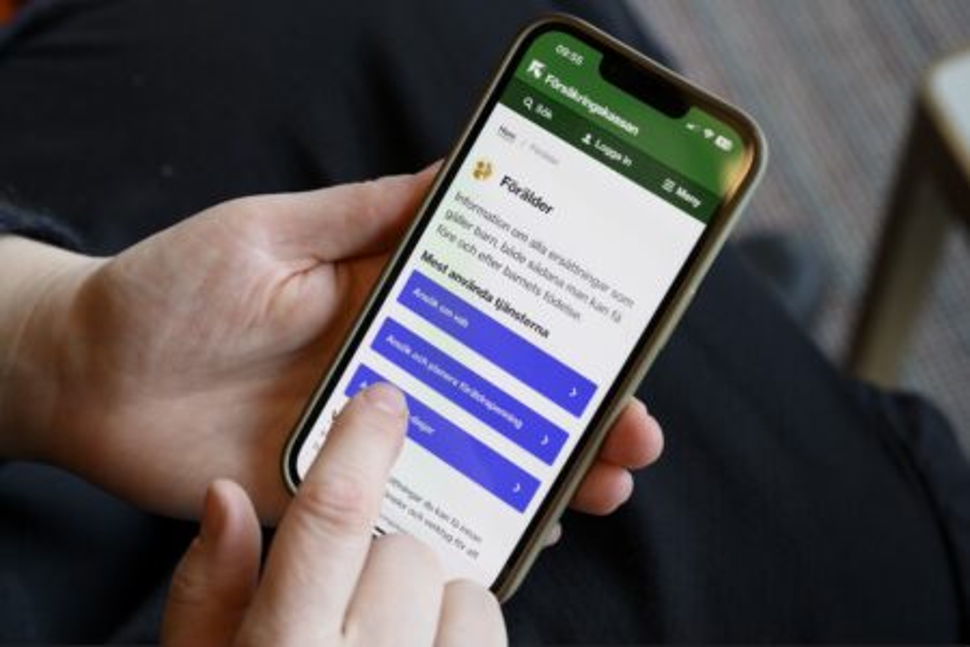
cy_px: 324
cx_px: 485
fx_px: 1778
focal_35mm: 66
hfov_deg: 30.5
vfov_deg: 20.6
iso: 800
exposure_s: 1/200
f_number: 5.6
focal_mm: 66
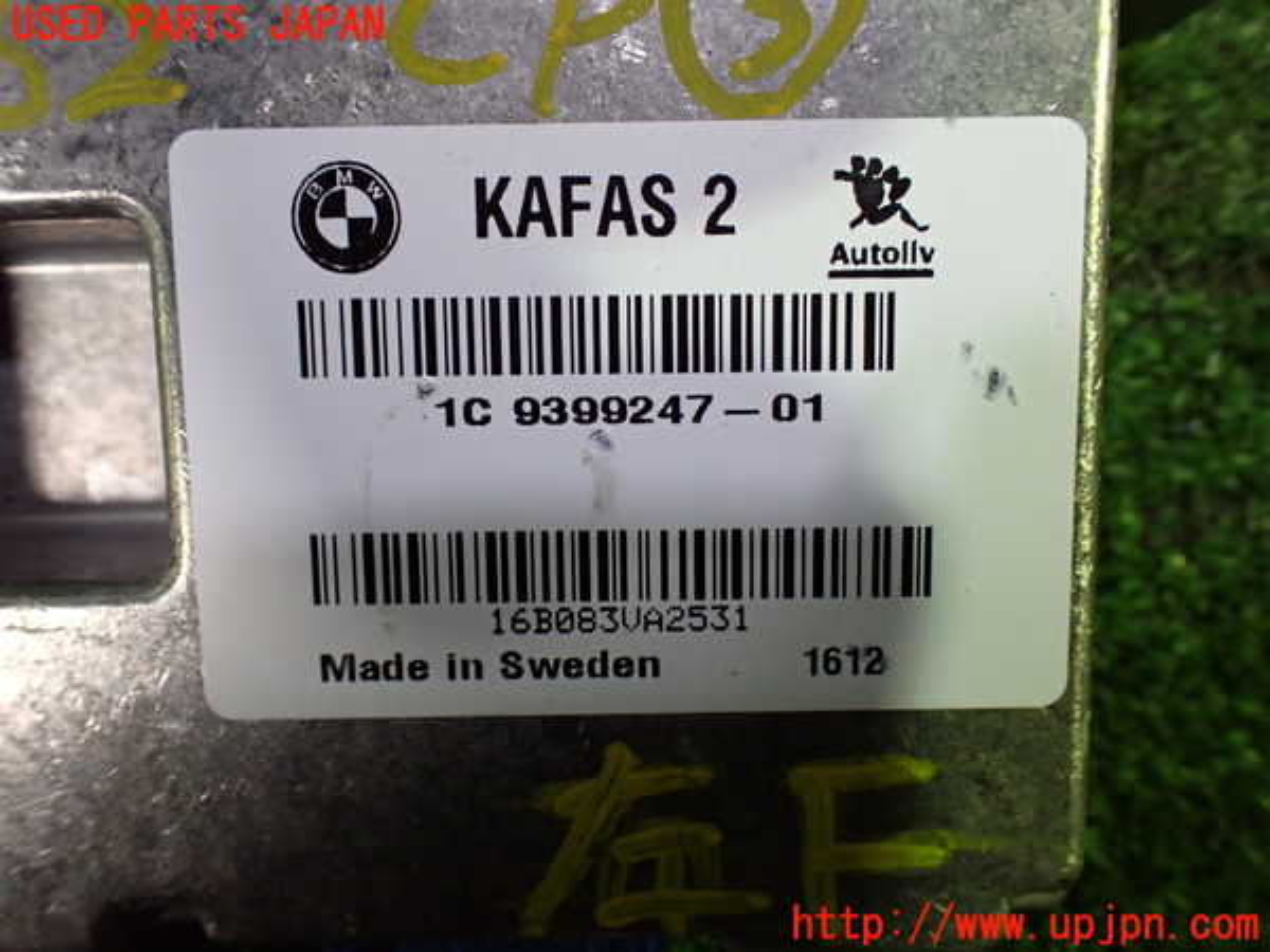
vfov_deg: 46.8
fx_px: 1101
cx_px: 635
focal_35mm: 30
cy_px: 476
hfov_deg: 60.0
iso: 800
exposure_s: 1/125
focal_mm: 5.4
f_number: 2.3
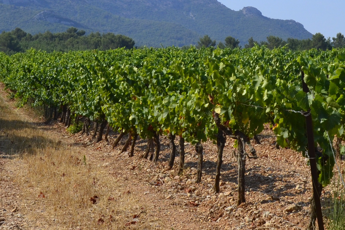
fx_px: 1150
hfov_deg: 17.1
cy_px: -18
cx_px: 146
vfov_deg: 11.3
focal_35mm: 120
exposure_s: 1/500
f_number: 11
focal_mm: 30
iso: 400
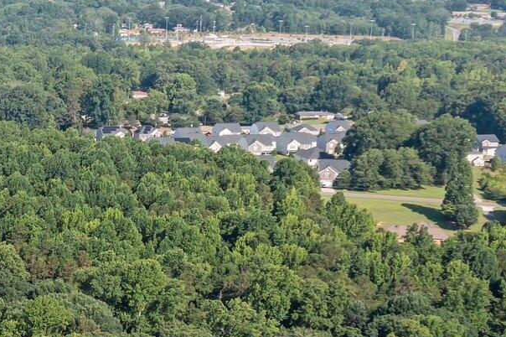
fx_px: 1334
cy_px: 277
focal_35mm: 95
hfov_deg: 20.0
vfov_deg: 14.3
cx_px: -112
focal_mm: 10.26
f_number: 5
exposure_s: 1/400
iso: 100
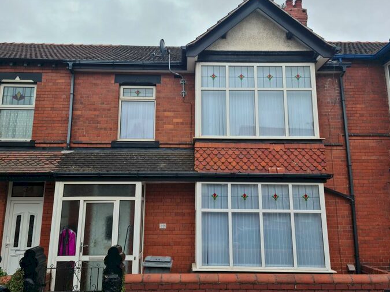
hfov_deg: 63.5
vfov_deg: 49.7
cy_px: 146
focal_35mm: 28
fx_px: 315
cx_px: 193
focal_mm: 5.9
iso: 25
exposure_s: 1/293
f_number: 2
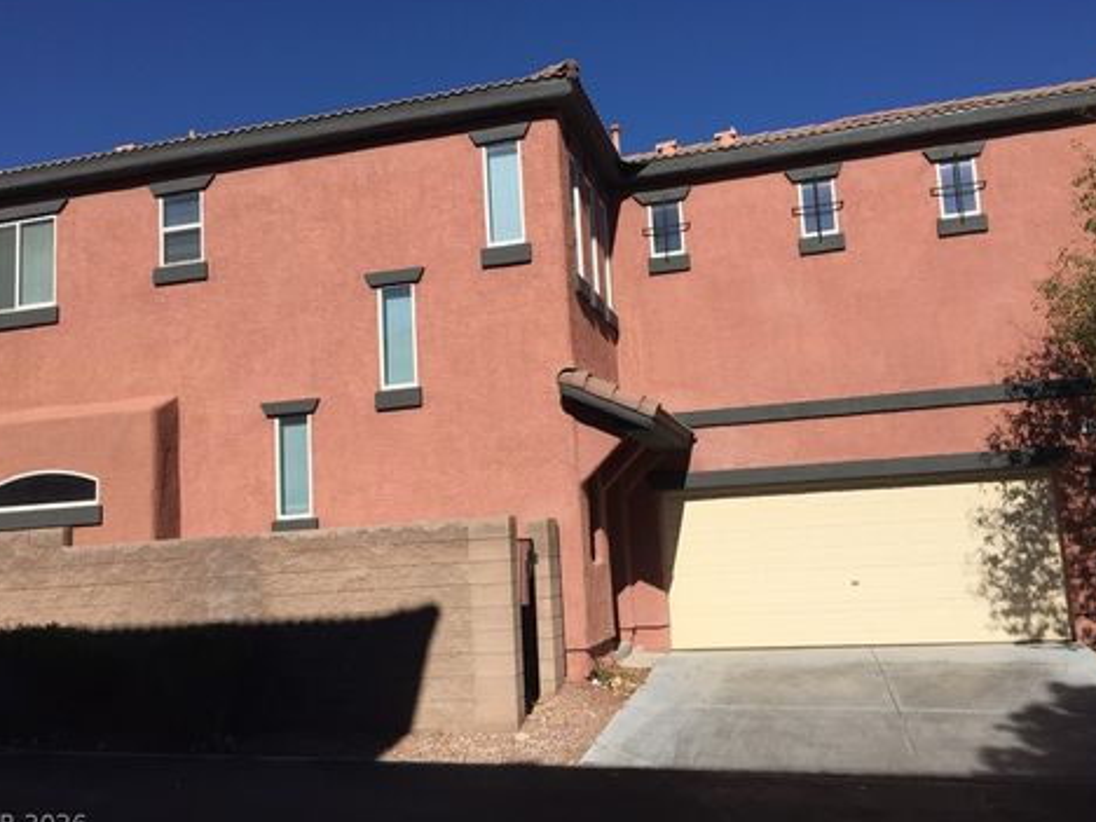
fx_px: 982
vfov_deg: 45.4
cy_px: 404
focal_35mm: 31
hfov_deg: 58.4
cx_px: 548
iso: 32
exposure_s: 1/4950
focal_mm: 4.15
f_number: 2.2
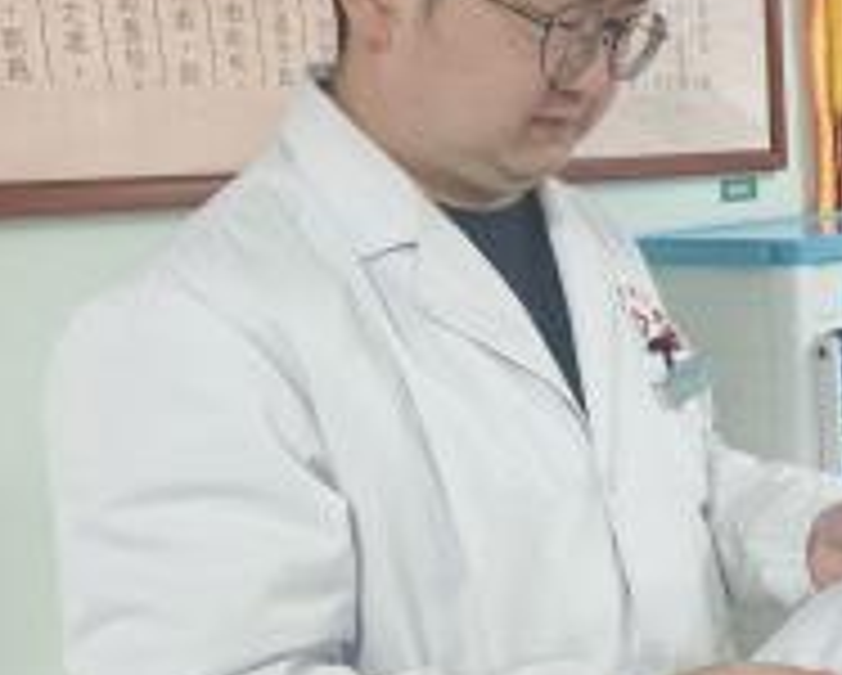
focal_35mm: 48
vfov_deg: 31.5
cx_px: 711
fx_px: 1197
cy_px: 333
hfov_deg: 36.9
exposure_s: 1/50
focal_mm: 5.5
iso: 517
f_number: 1.75
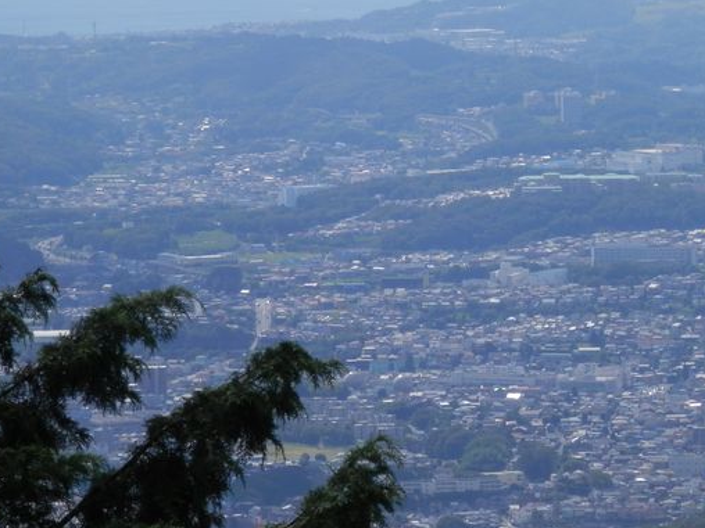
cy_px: 236
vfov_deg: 4.6
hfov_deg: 6.2
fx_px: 6538
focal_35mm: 321
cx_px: 429
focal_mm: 36.5
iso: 80
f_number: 5.9
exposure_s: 1/500
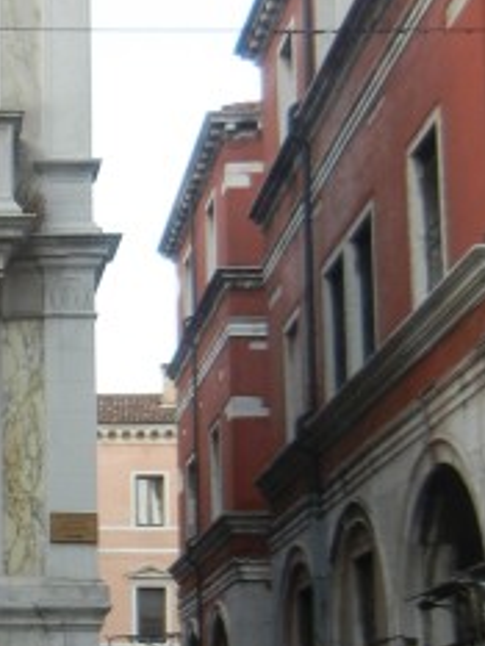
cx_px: -236
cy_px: 421
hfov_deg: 14.0
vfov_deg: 19.8
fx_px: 1848
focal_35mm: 99
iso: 160
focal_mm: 5.4
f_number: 3.5
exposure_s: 1/83.3
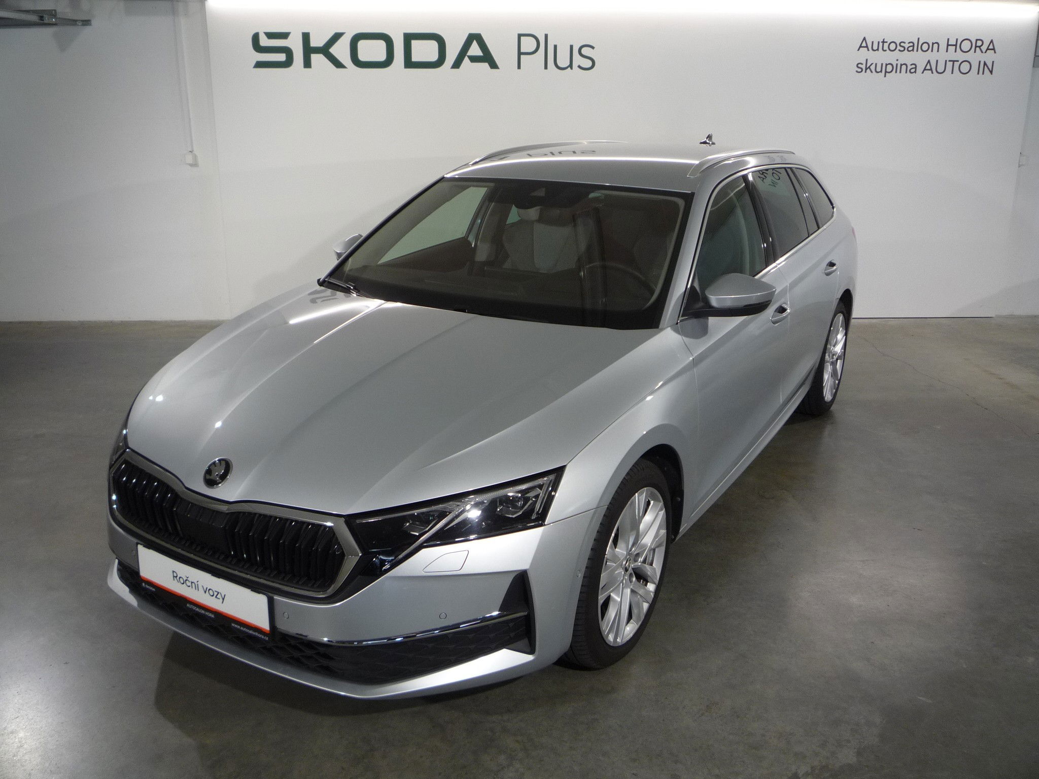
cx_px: 520
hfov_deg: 60.0
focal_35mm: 30
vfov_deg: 46.8
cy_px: 390
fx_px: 900
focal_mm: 5.2
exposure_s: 1/30
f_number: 3.3
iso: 125
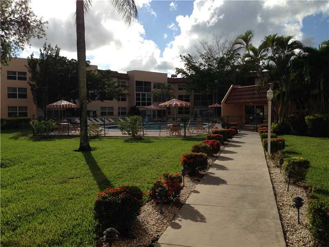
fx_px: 314
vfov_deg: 42.9
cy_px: 124
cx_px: 164
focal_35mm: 33
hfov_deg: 55.4
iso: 50
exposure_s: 1/2584
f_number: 2.4
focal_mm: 4.12
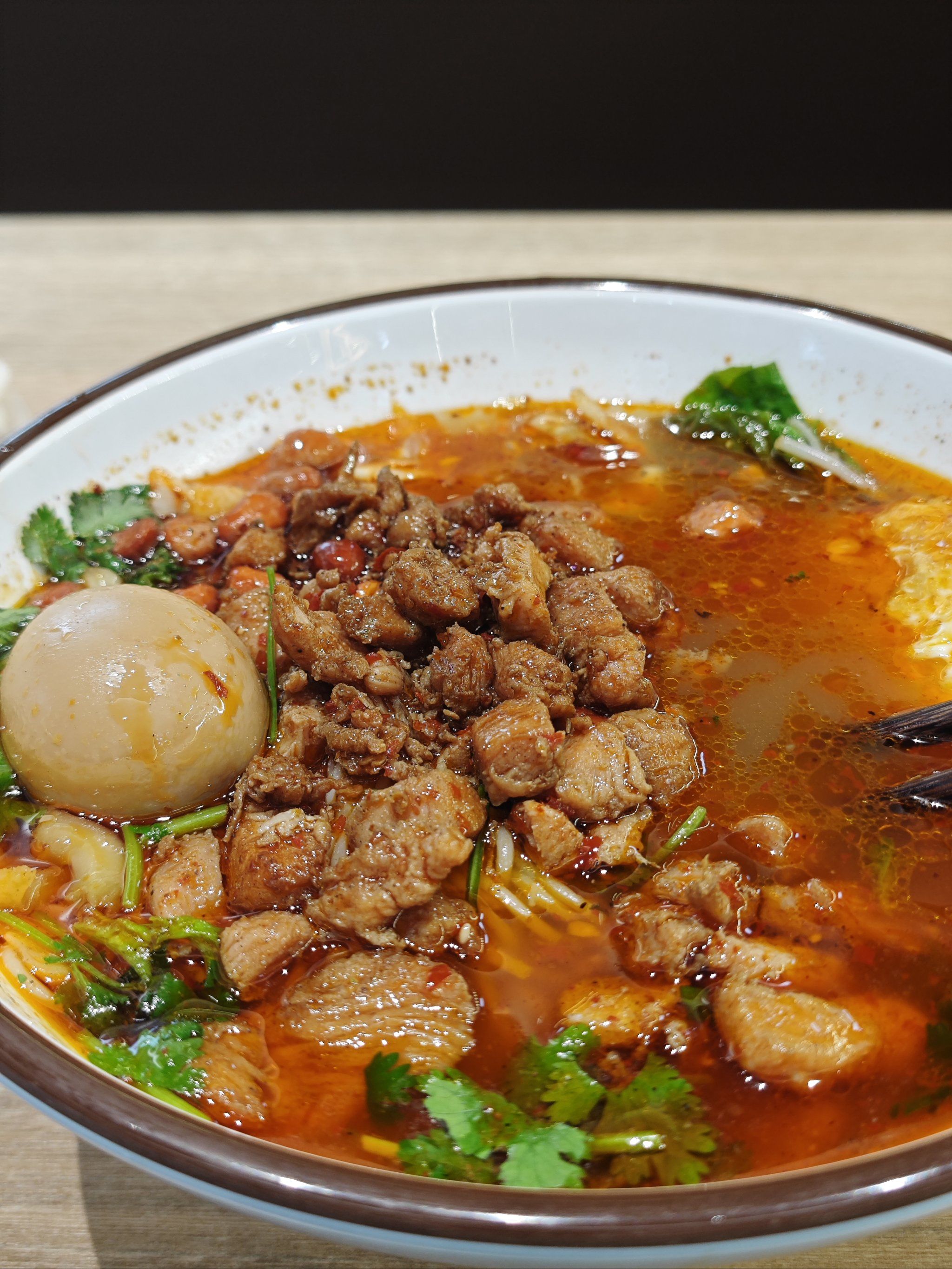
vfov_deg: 41.2
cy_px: 634
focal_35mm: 46
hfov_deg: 31.5
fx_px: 1687
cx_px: 476
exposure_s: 1/100
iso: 160
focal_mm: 8.7
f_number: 1.9
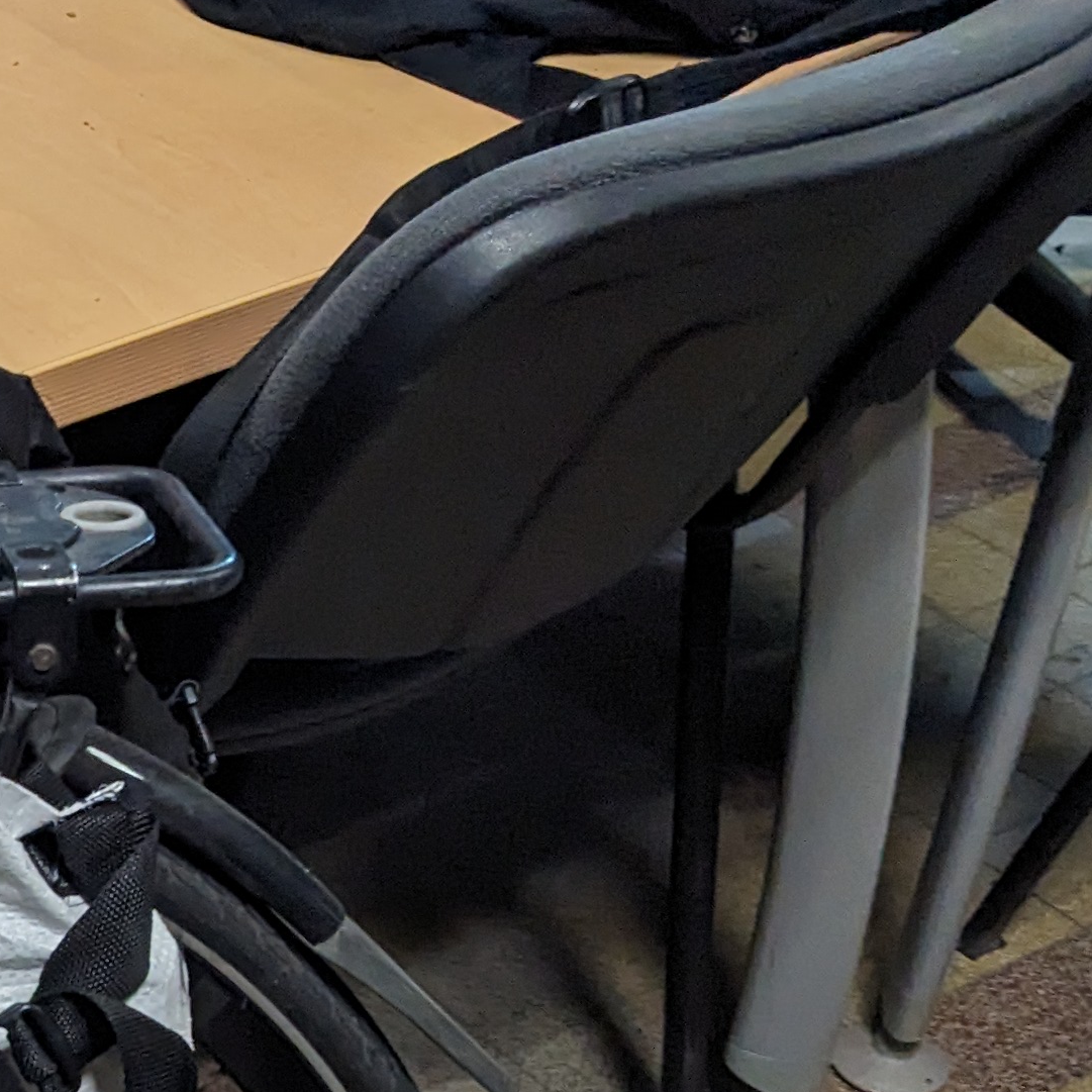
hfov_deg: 18.1
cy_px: 1210
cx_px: -369
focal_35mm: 89
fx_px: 3176
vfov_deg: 18.7
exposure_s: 1/100
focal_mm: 4.38
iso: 697
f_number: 1.73
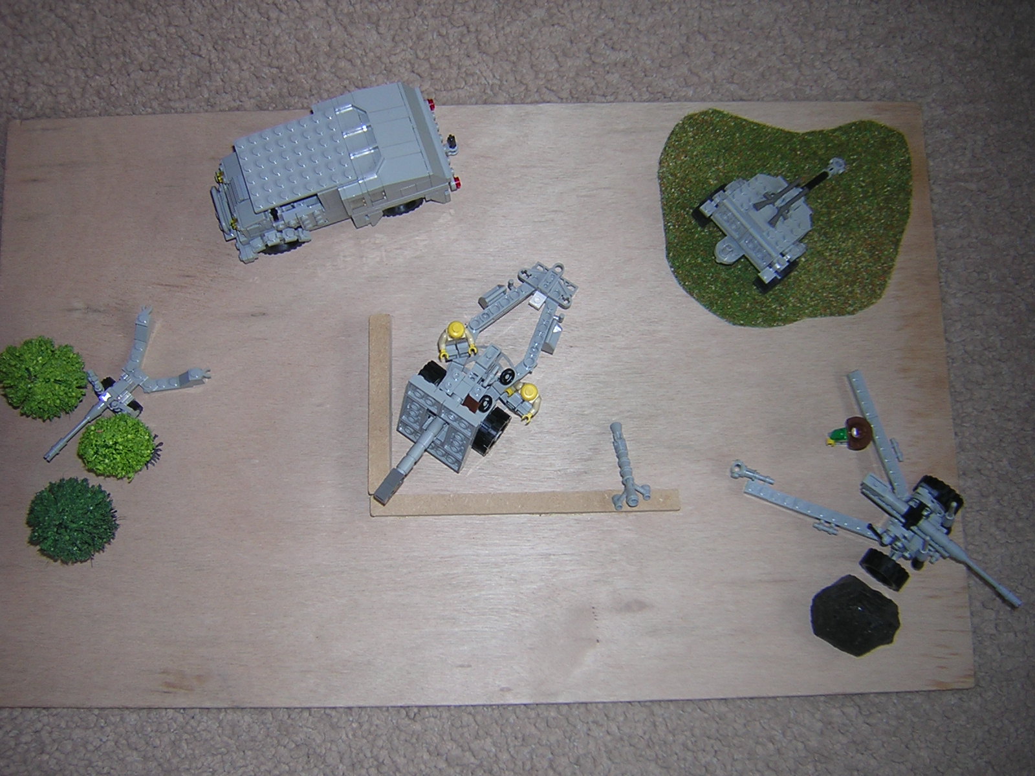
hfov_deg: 51.4
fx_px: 1076
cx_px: 518
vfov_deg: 39.7
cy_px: 388
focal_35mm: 36
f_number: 2.6
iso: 100
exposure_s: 1/60.1
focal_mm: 4.7
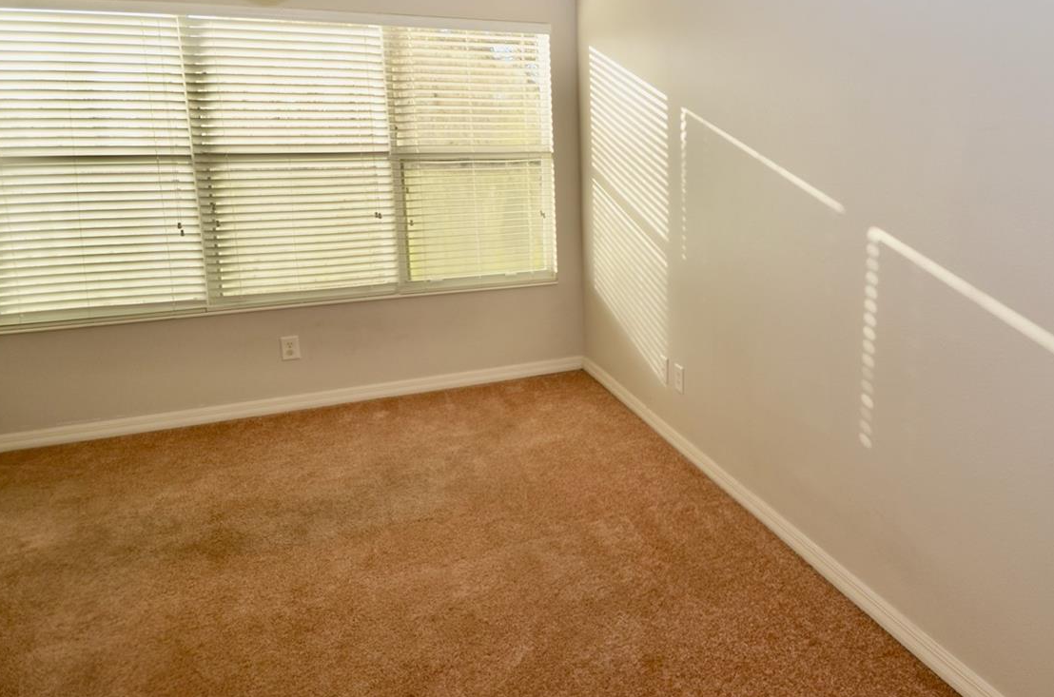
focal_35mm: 26
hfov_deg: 68.2
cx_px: 673
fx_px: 759
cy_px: 267
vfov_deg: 48.9
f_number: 5.6
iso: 100
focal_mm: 12
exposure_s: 1/125
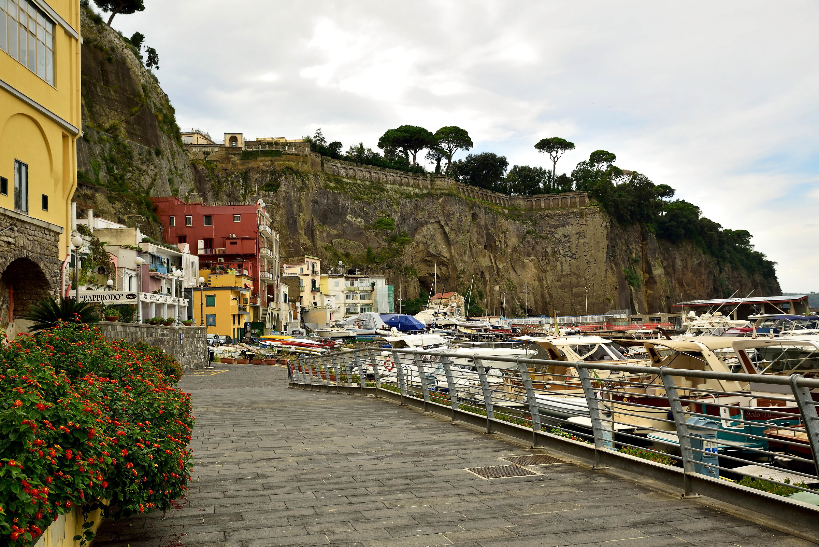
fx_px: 774
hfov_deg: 55.8
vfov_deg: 38.9
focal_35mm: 34
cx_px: 410
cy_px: 274
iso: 64
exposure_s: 1/100
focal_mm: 34
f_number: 8
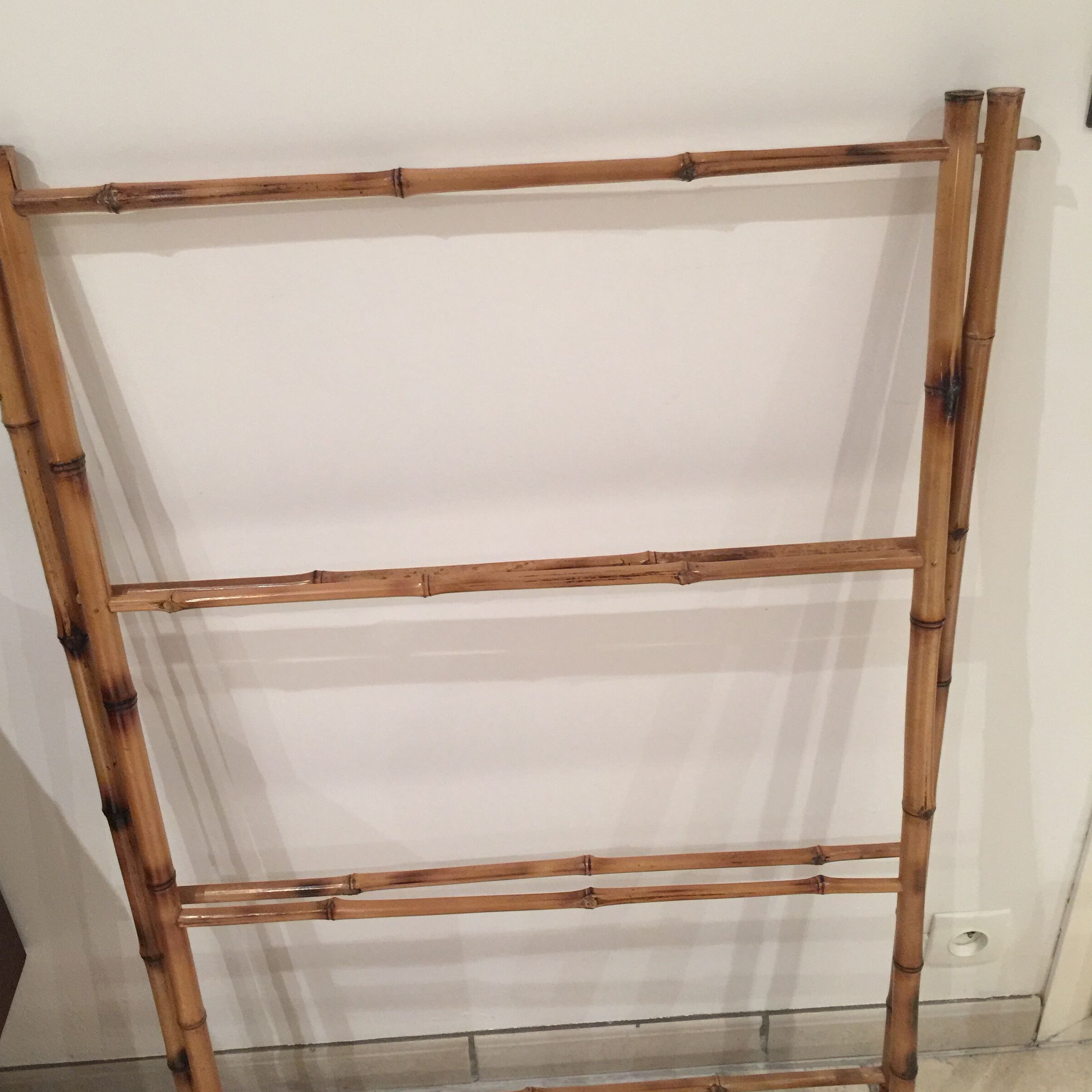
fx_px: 1249
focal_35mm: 35
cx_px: 535
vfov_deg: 47.2
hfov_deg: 47.2
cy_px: 553
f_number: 2.2
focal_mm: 4.15
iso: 125
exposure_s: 1/17
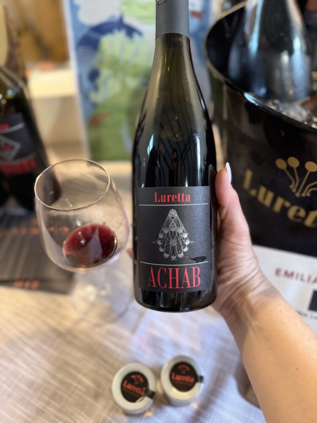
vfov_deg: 71.6
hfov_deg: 56.8
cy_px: 212
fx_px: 293
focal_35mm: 24
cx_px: 158
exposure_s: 1/50
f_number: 1.78
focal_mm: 6.76
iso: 800
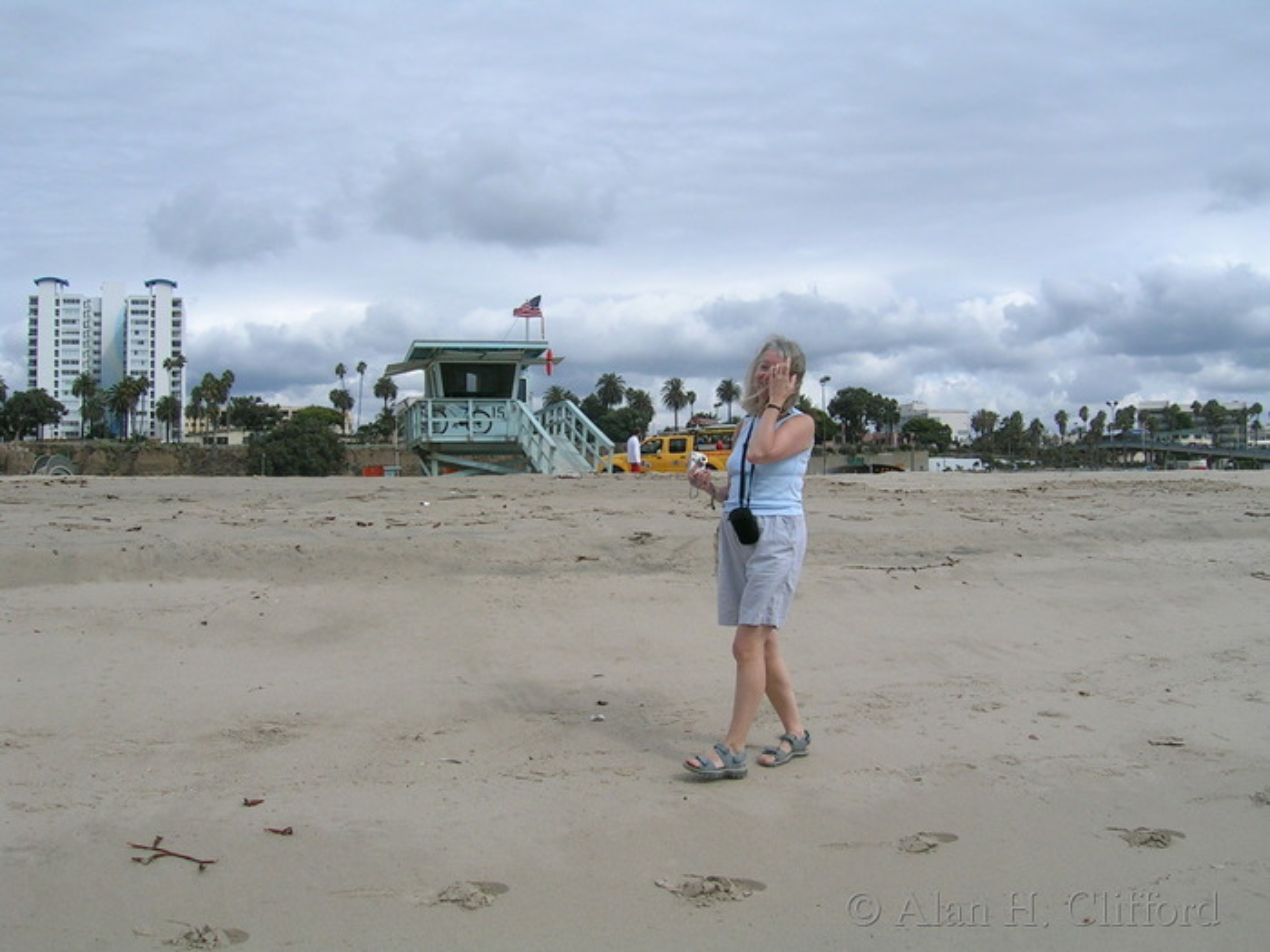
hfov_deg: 52.6
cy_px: 476
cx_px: 635
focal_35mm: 35
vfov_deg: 40.7
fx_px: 1284
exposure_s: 1/585
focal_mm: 5.4
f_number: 4.8
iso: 50
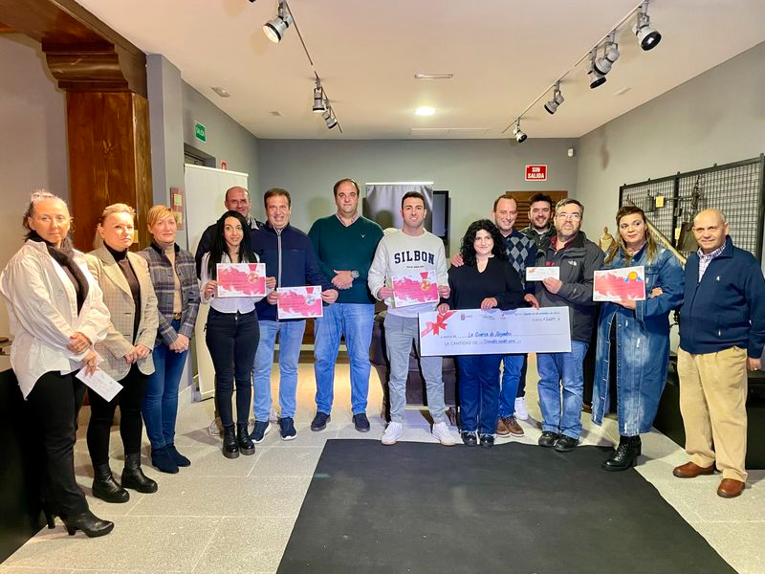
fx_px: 575
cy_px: 287
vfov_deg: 53.1
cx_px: 382
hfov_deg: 67.3
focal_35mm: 26
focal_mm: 4.2
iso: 400
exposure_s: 1/33
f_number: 1.6
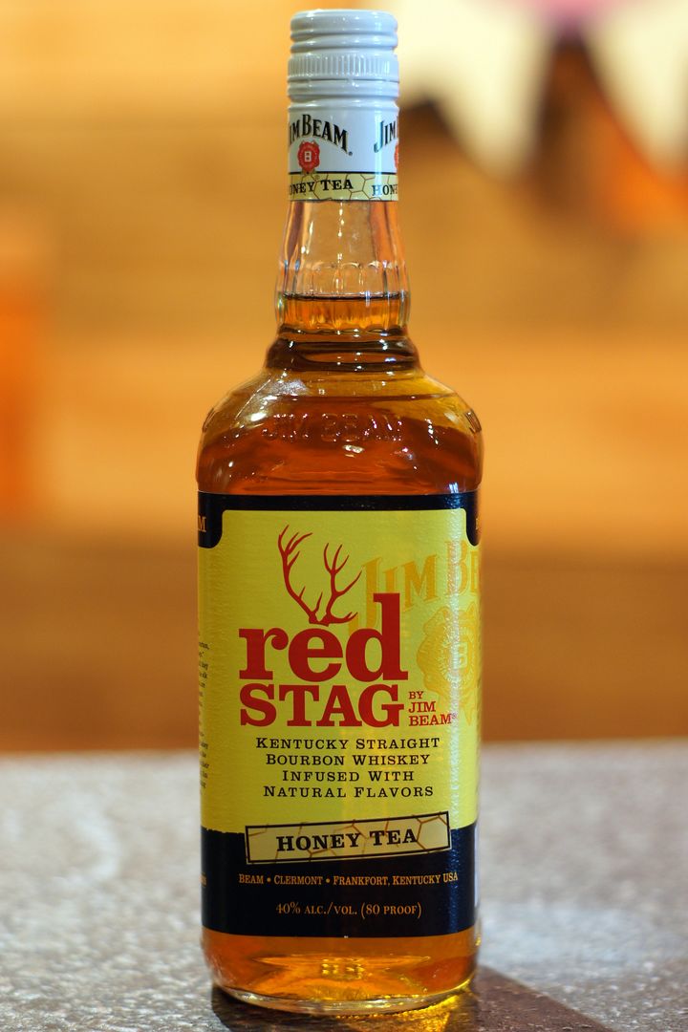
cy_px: 516
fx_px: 2150
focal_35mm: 75
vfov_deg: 27.0
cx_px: 344
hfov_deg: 18.2
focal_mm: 50
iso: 320
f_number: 2
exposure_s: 1/80
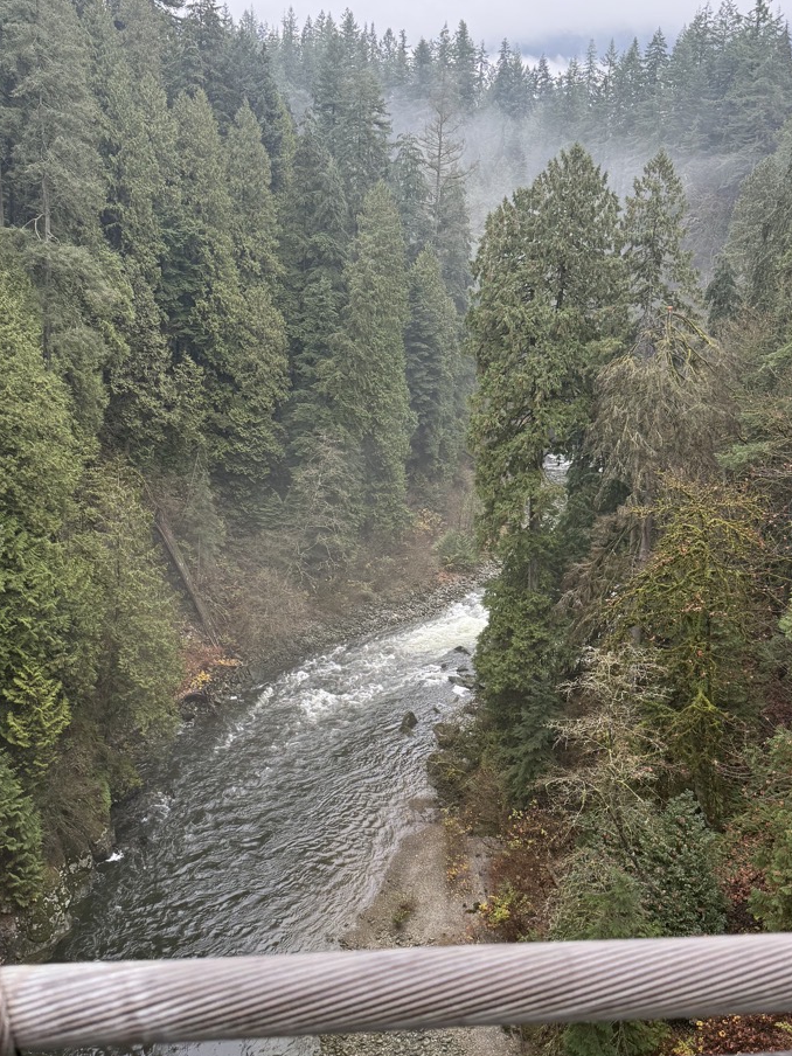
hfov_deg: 41.8
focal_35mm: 34
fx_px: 1037
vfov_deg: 53.9
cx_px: 373
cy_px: 549
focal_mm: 6.76
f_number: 1.78
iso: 160
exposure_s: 1/230
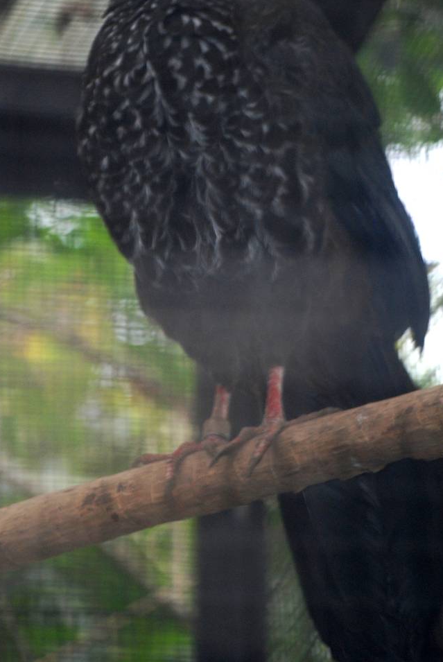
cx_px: 212
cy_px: 252
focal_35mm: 553
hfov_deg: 2.5
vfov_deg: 3.7
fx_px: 10181
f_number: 5.3
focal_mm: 220
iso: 400
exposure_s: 1/60
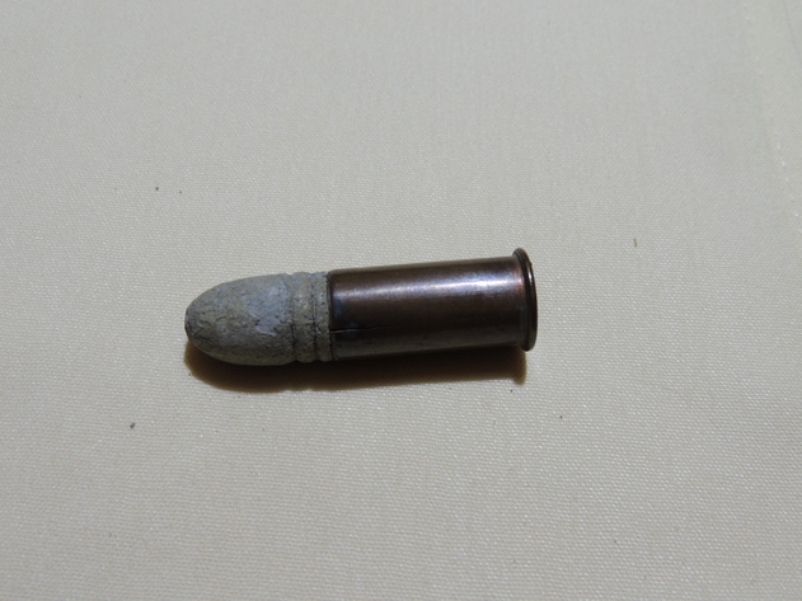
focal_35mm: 35
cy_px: 300
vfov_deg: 40.7
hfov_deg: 52.6
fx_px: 811
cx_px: 401
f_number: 3.3
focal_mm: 6.2
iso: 100
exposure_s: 1/125
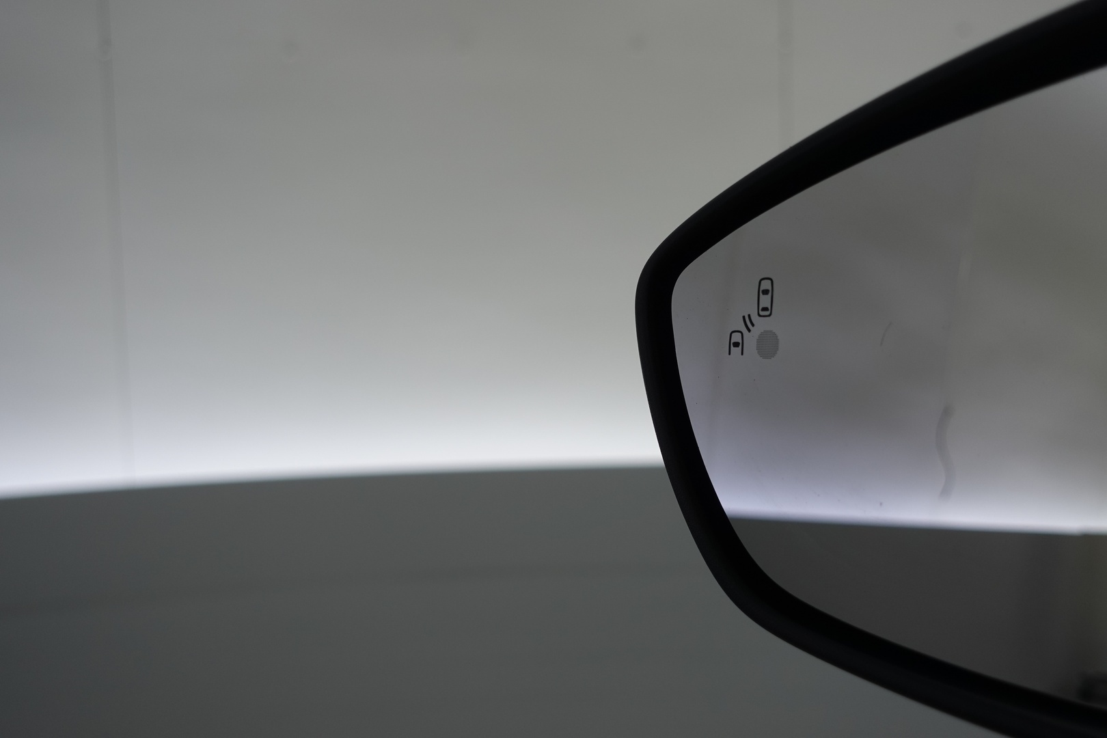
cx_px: 554
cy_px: 369
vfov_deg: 36.9
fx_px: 1107
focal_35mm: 36
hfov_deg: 53.1
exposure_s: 1/50
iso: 125
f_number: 2.8
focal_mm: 13.94
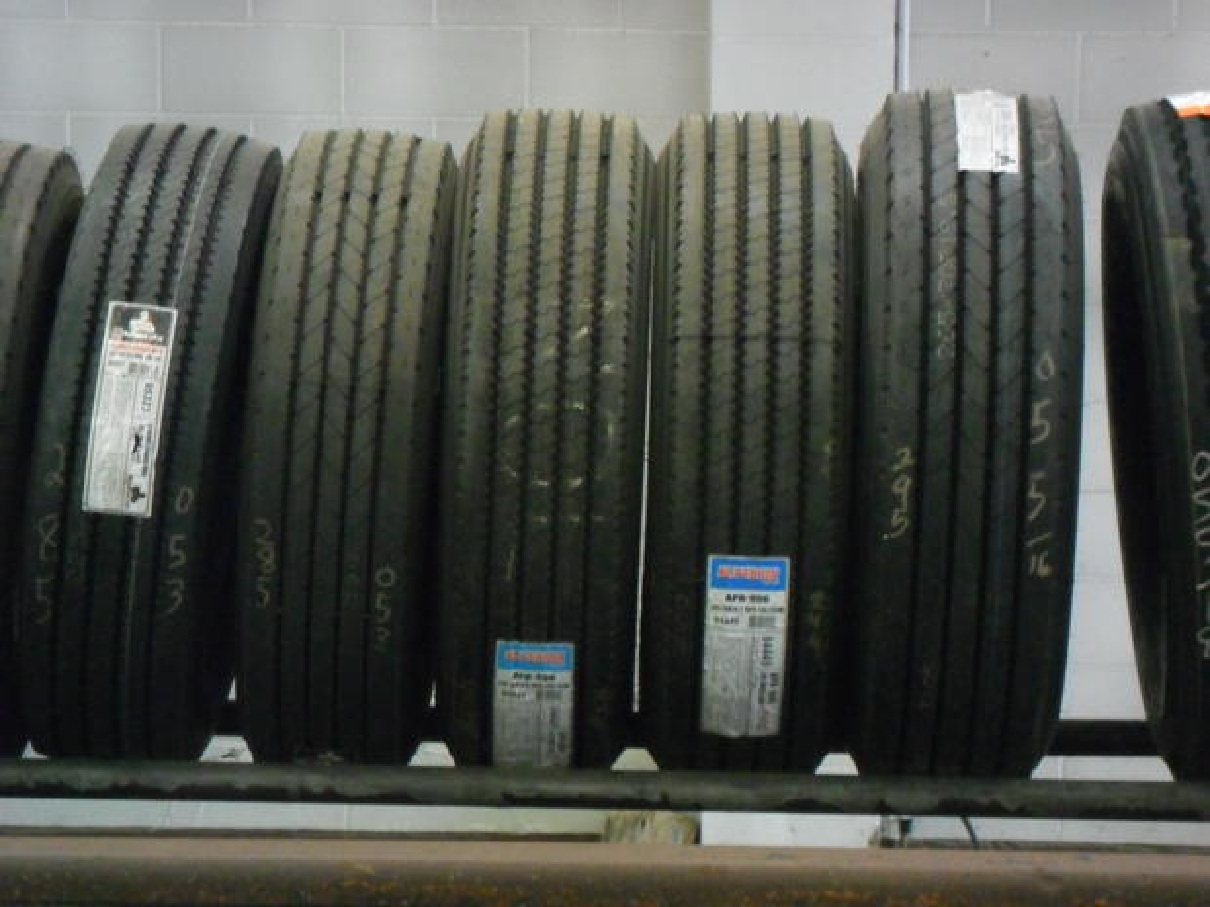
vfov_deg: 11.0
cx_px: 605
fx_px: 4718
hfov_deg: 14.6
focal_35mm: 135
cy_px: 454
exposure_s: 1/15
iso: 640
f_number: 5.9
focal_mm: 24.5
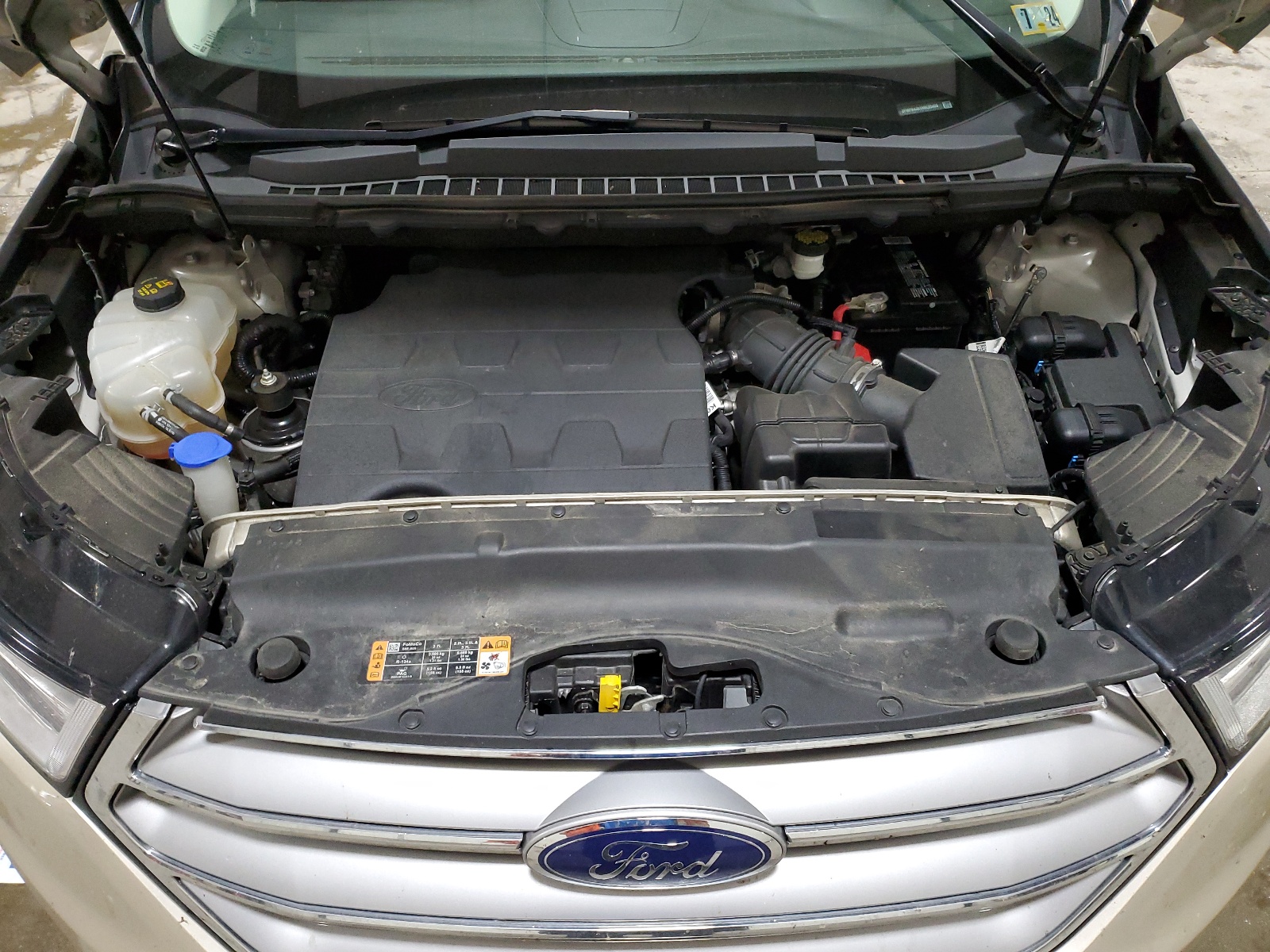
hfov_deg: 67.3
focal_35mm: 26
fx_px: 954
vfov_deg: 53.1
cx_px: 635
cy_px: 476
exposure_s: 1/60.2
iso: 291
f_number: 1.5
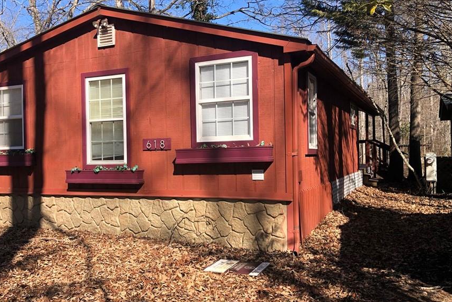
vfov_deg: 37.9
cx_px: 198
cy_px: 153
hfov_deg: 54.3
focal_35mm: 35
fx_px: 439
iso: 20
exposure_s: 1/1021
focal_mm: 3.99
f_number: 1.8
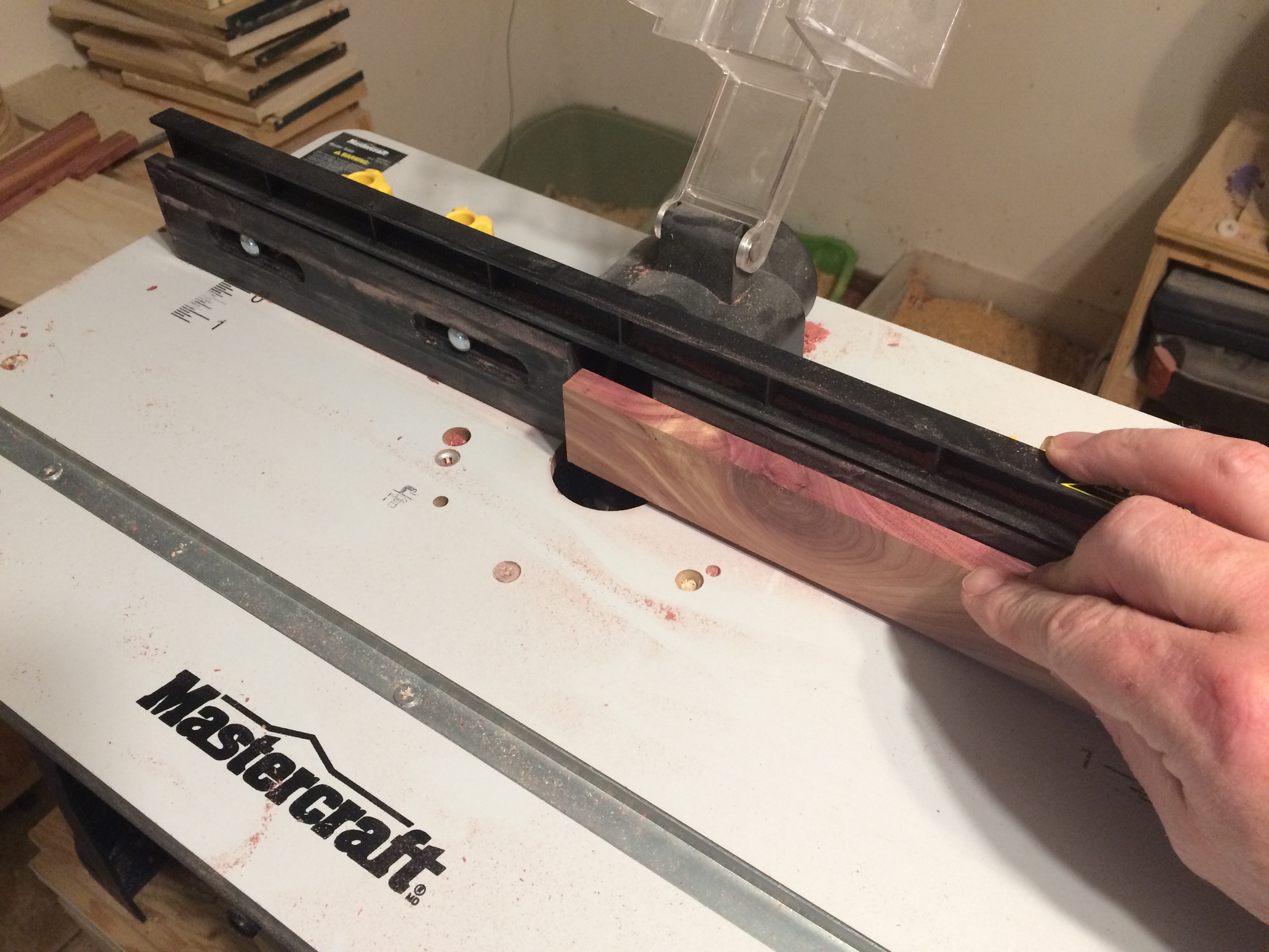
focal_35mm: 29
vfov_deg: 48.2
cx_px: 634
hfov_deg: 61.7
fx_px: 1063
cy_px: 476
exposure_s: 1/30
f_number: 2.2
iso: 160
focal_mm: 4.15
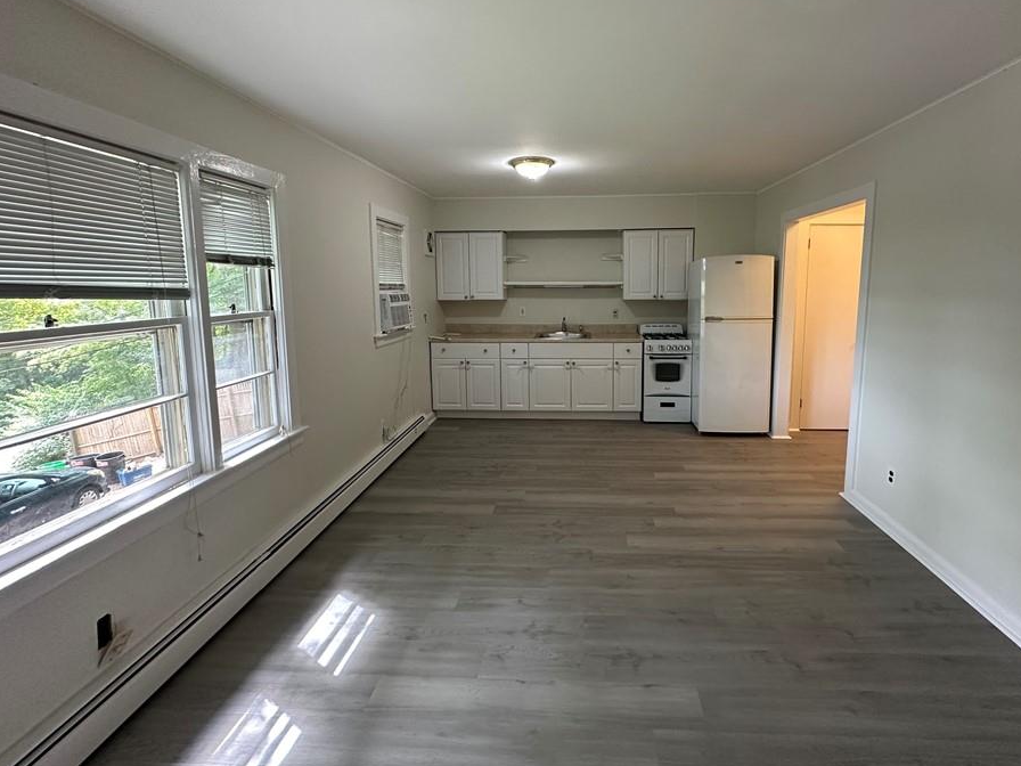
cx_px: 562
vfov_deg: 77.7
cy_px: 334
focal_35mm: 16
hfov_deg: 94.2
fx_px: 472
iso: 250
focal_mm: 2.22
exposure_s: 1/120
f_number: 2.2
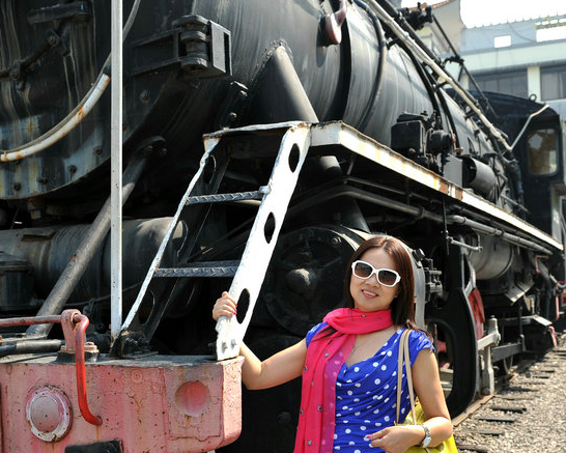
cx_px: 251
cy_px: 301
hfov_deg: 36.6
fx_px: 854
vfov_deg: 29.5
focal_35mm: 51
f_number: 5.6
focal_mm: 29
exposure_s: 1/250
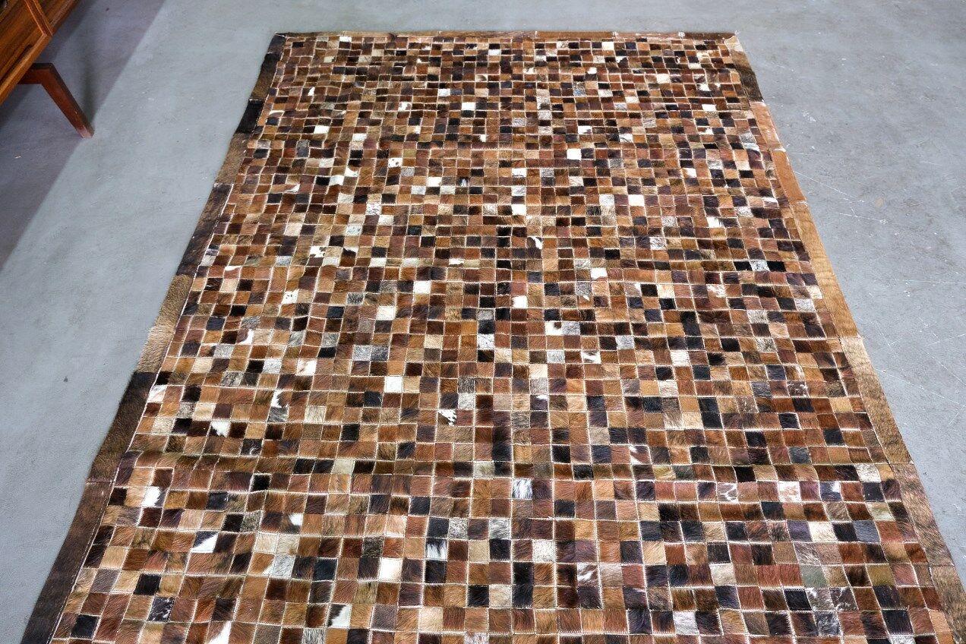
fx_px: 644
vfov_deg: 53.1
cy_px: 322
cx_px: 483
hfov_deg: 73.7
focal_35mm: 24
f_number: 4
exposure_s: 1/20
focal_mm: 16
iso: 1250
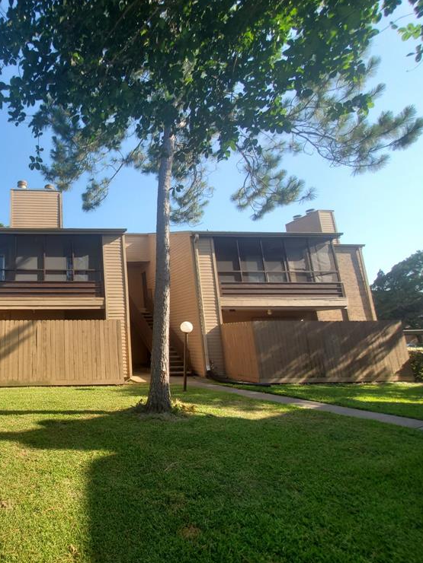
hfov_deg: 60.6
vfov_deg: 87.7
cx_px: 43
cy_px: 273
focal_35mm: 18
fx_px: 293
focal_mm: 1.8
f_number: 2.2
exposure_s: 1/460
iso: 50
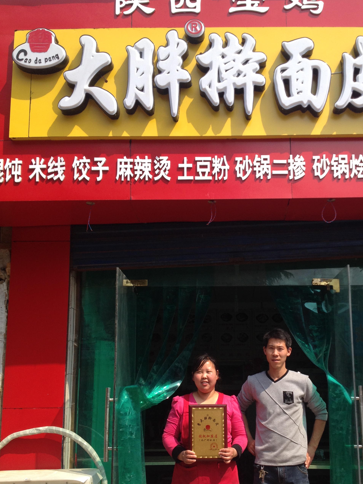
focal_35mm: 45
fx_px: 629
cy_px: 295
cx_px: 233
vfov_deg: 41.8
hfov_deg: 32.0
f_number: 2.4
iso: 50
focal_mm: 4.28
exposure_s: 1/968
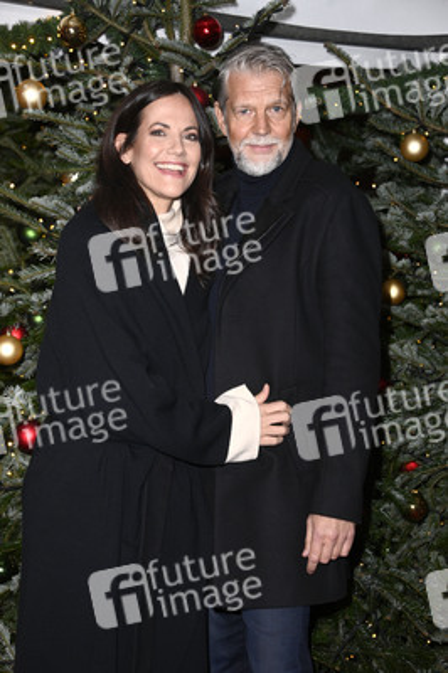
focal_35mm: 70
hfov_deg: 19.4
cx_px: 224
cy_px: 336
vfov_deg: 28.9
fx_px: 1309
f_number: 5.6
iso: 1250
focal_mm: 70
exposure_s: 1/250
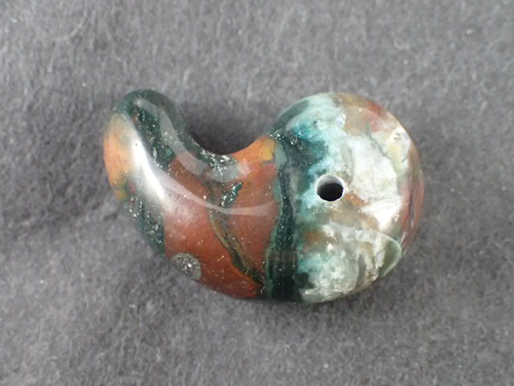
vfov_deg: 22.6
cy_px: 193
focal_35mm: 65
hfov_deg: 29.8
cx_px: 257
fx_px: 965
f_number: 3.8
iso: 800
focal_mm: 11.78
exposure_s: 1/125
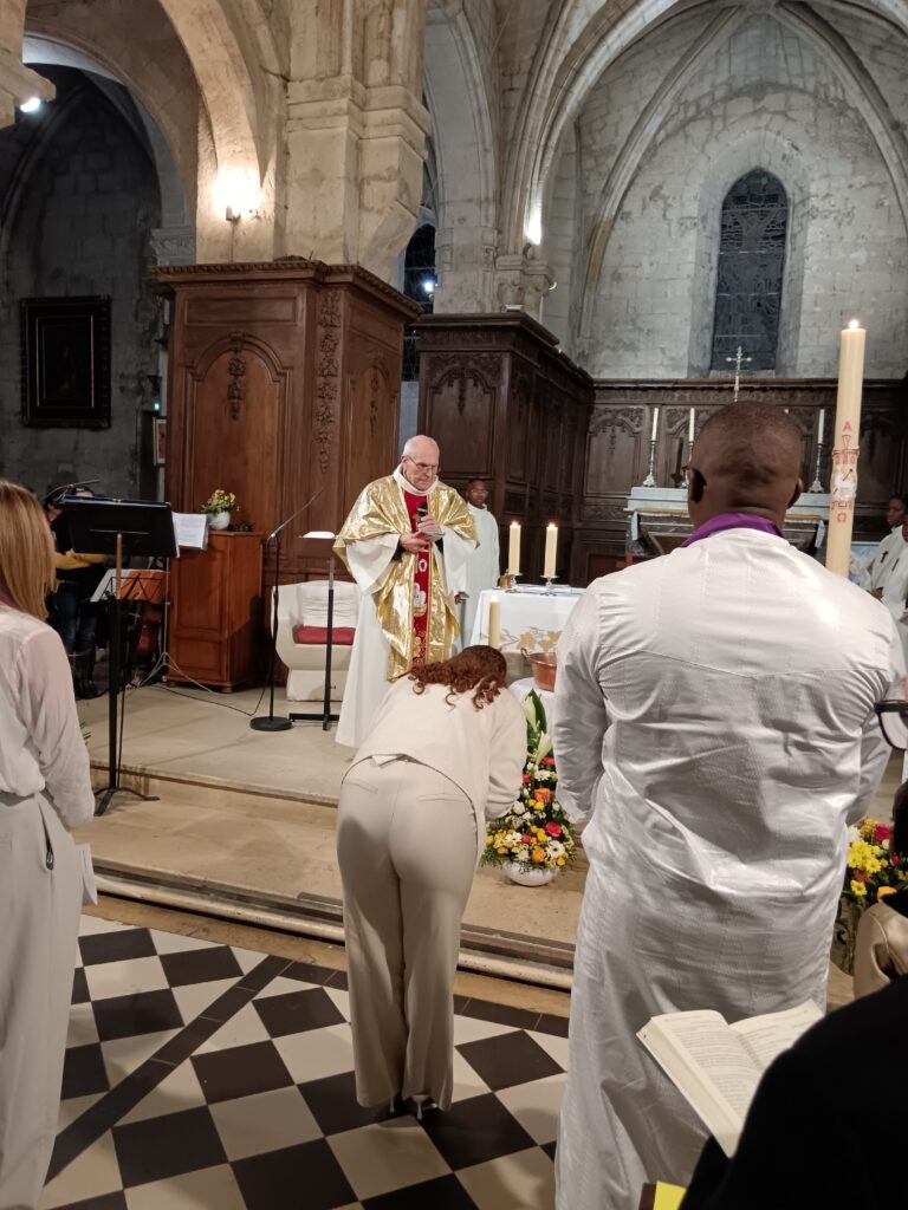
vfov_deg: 65.3
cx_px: 454
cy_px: 605
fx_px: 944
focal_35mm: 27
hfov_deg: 51.4
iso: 1060
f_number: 1.9
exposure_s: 1/25
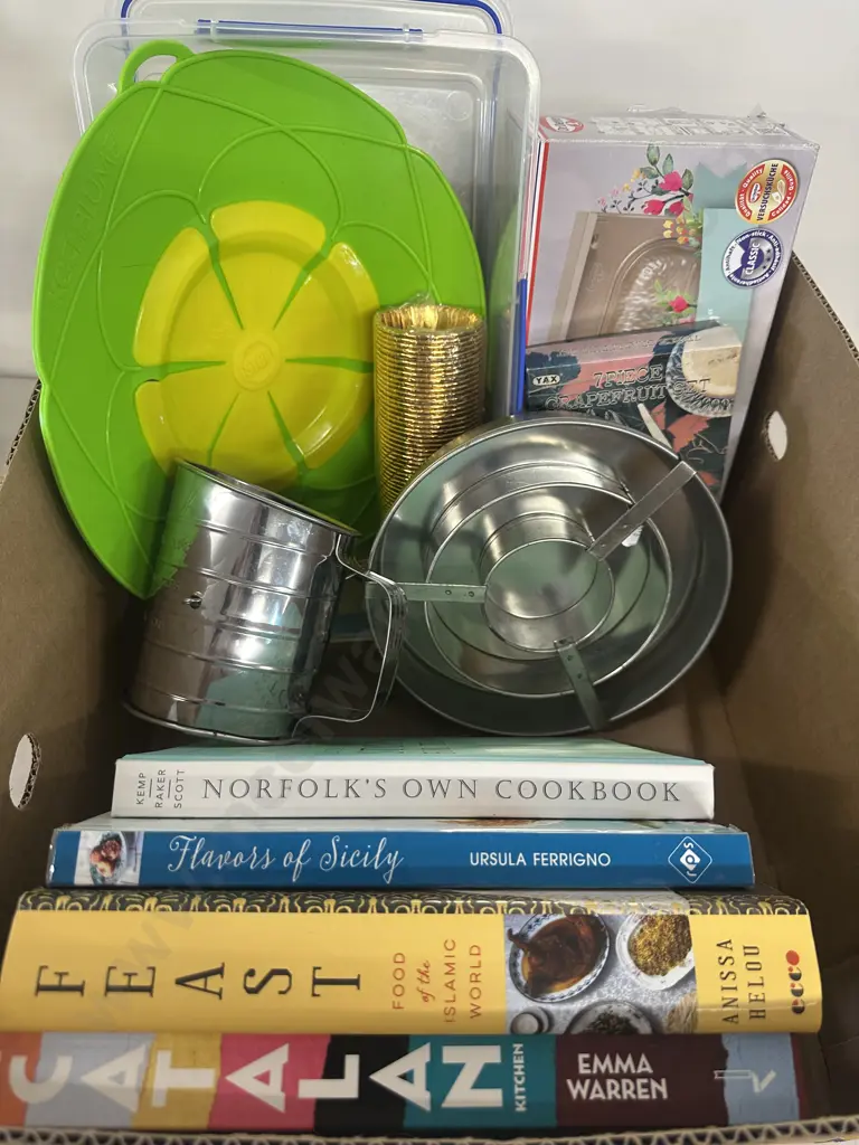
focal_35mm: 24
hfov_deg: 56.8
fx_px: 794
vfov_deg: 71.6
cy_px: 572
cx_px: 430
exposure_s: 1/50
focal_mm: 6.86
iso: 160
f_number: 1.78
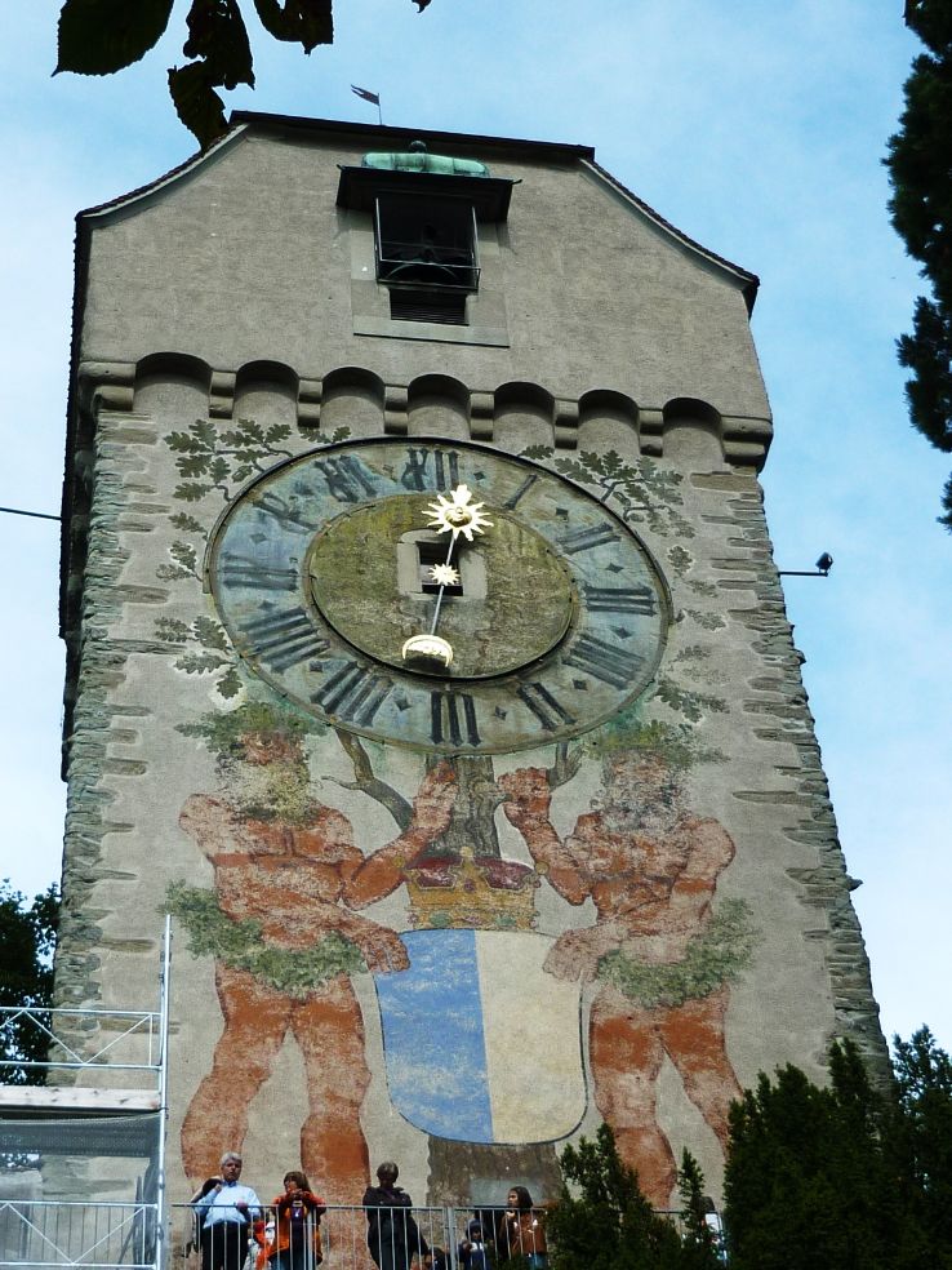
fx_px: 2347
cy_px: 635
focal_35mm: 64
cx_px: 476
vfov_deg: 30.3
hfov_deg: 22.9
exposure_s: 1/1000
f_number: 2.9
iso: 80
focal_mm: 5.9
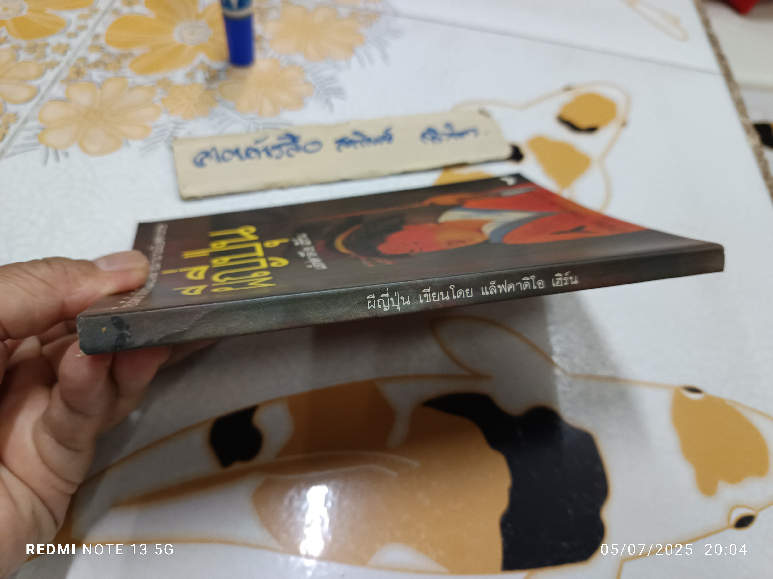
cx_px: 386
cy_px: 290
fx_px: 536
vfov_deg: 56.8
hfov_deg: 71.6
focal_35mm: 24
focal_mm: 5.31
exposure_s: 1/25
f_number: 1.7
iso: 1006
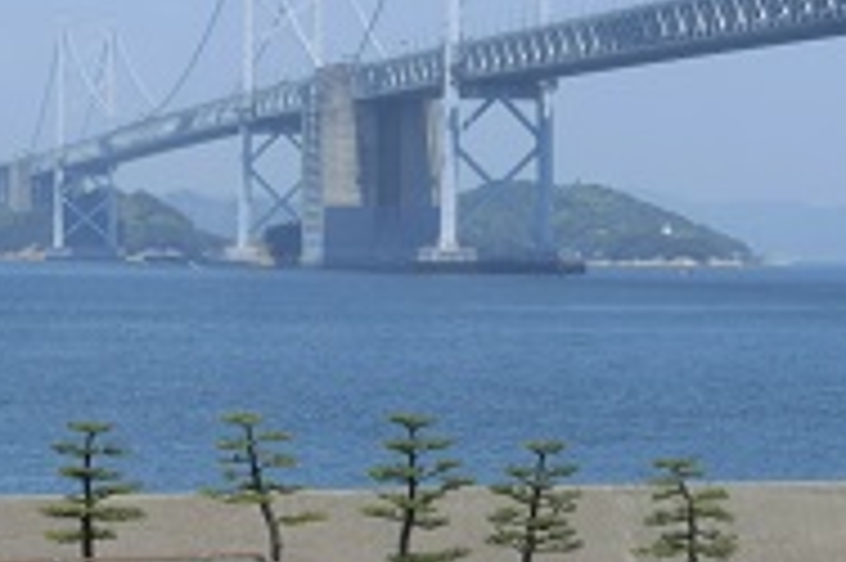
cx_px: 810
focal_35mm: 188
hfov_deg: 10.9
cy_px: 259
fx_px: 4414
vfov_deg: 7.3
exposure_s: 1/80
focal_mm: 12.1
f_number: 11.9
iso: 80
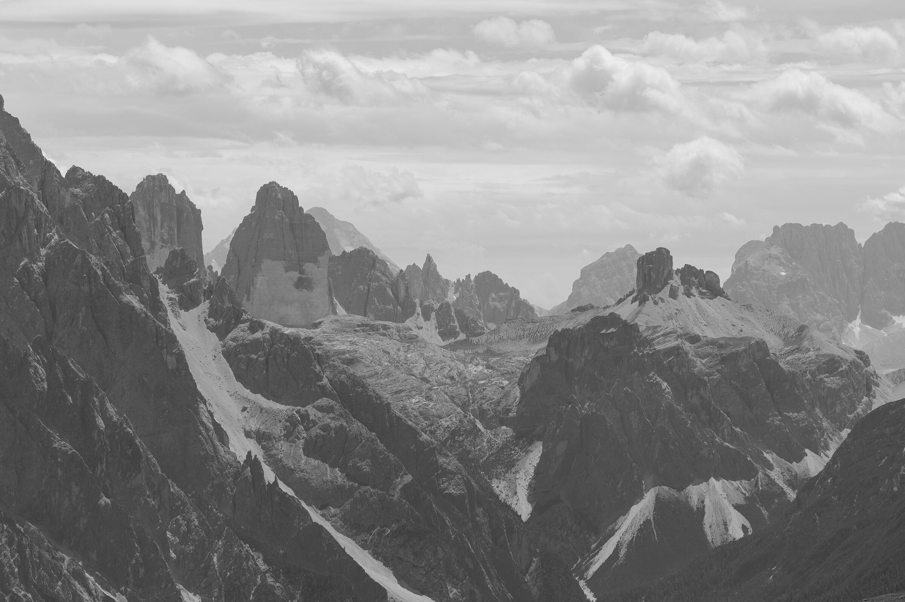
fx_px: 5024
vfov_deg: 6.9
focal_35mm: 200
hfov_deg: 10.3
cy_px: 301
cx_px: 452
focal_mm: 200
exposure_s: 1/400
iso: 100
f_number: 8
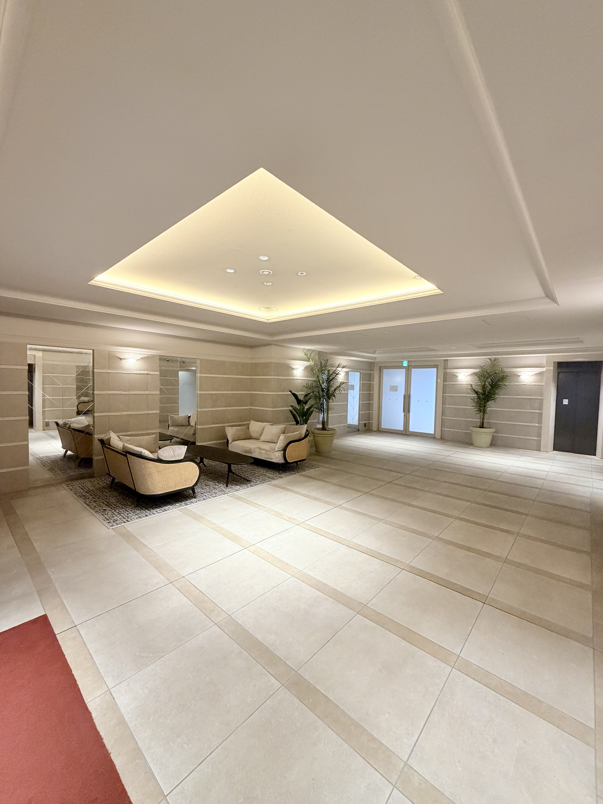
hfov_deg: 85.7
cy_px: 402
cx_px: 302
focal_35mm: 14
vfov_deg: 102.1
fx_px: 325
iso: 250
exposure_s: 1/60
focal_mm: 2.22
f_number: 2.2
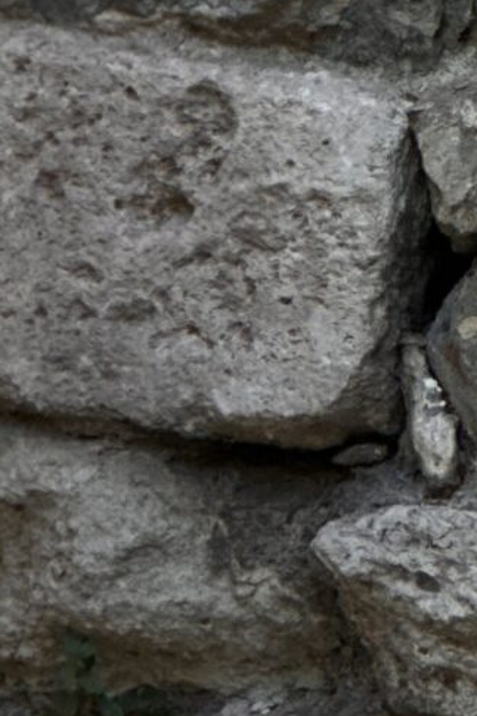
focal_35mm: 423
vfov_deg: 4.9
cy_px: 446
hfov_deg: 3.2
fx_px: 8412
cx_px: -572
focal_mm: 9
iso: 64
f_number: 2.8
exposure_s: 1/121
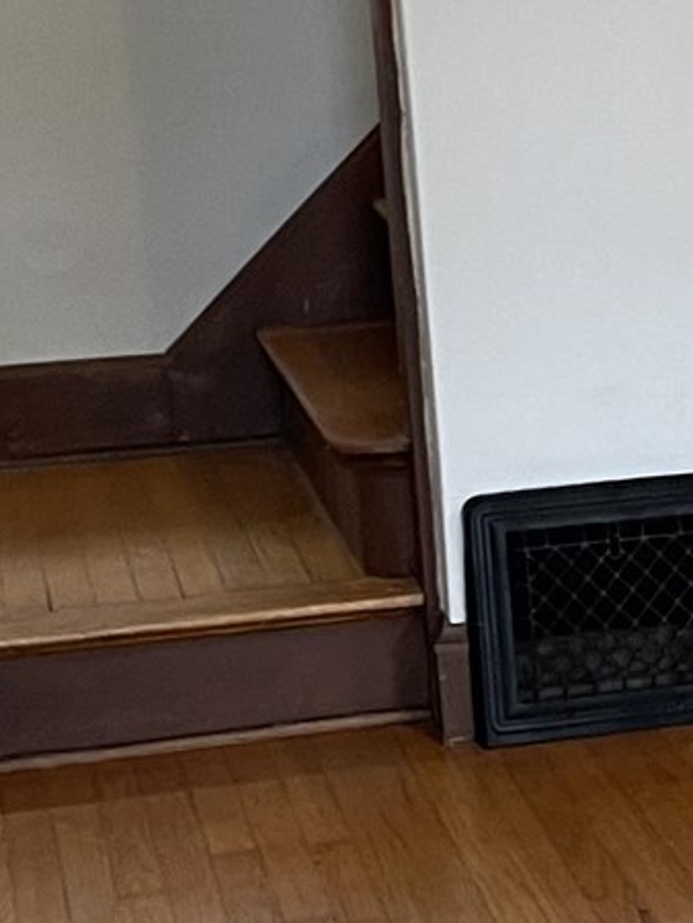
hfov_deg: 10.5
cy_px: 457
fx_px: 3547
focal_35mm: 133
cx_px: 1210
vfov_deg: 14.8
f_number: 1.6
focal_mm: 5.1
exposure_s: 1/60
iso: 160
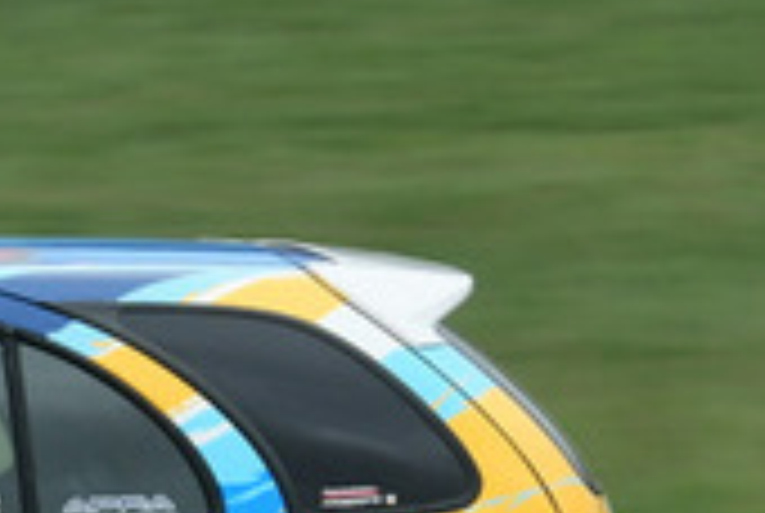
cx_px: -657
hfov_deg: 2.2
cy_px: 364
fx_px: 20273
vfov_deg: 1.4
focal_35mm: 952
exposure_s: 1/250
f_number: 11
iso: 500
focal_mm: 135
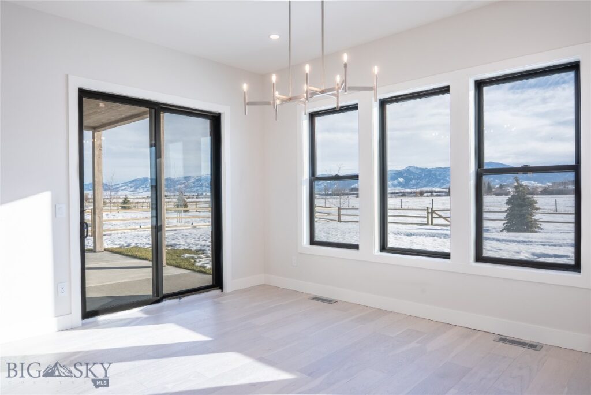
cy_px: 198
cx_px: 296
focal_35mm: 24
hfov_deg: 73.7
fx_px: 394
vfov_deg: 53.2
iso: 400
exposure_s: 1/1000
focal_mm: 24
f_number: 10
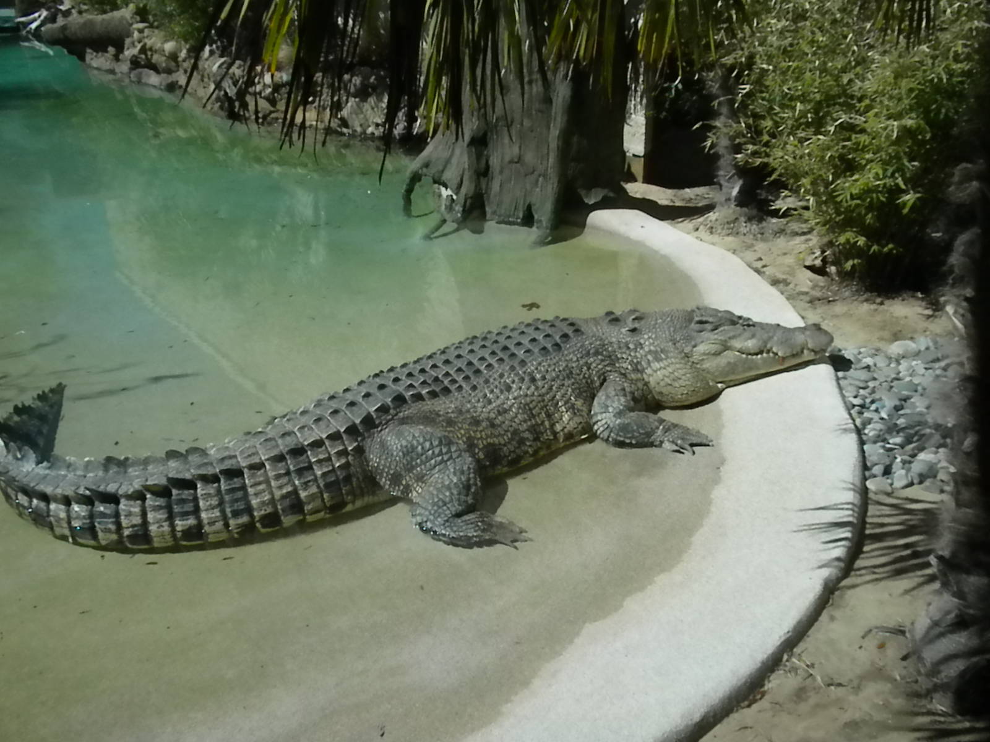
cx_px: 495
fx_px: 1058
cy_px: 371
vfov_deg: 38.7
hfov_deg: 50.1
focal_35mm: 37
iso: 640
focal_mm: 6.6
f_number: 10
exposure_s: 1/667
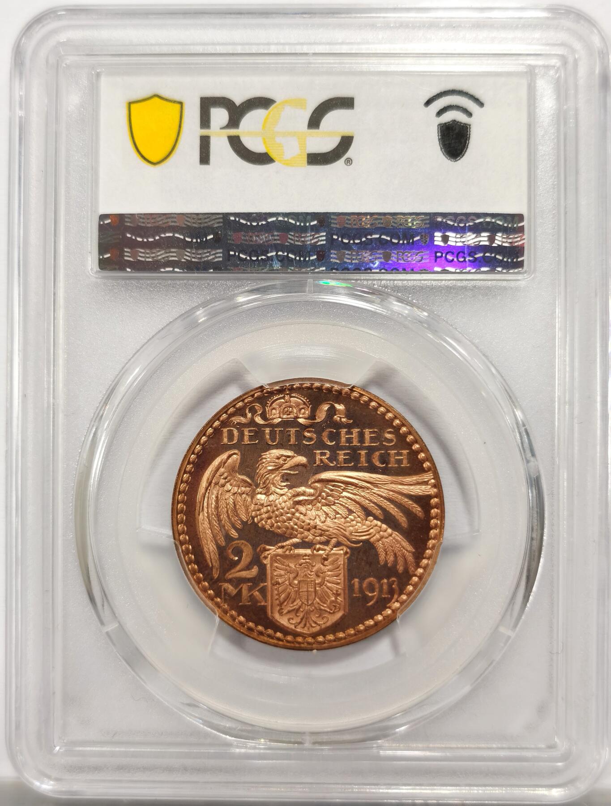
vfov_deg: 35.4
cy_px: 403
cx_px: 306
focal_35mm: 54
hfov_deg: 27.2
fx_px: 1262
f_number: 16
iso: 100
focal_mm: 5.56
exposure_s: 1/100
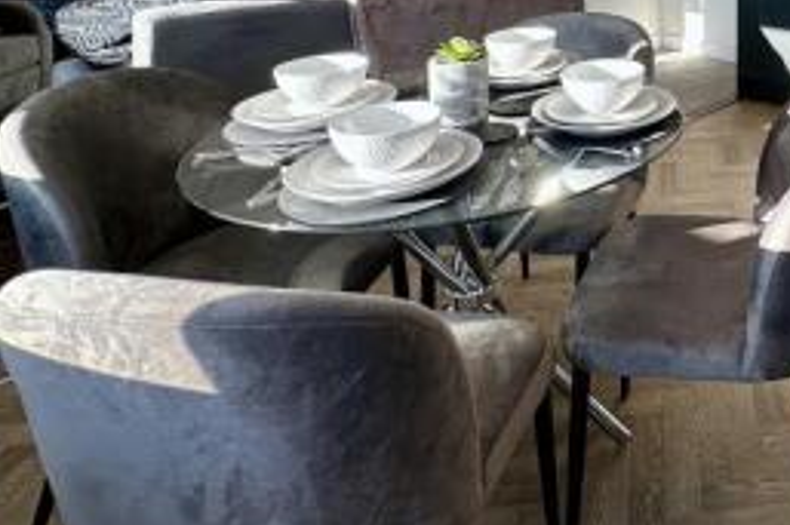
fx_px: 724
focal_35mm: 33
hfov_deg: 49.4
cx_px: 745
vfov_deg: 34.5
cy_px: -51
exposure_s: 1/189
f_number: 2.2
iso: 40
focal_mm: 2.22
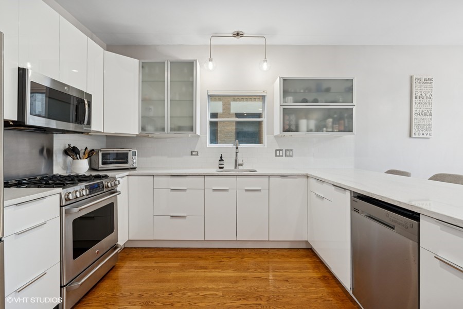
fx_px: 219
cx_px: 232
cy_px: 154
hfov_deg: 93.3
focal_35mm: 17
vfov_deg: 70.4
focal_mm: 17
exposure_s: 1/15
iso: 320
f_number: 8
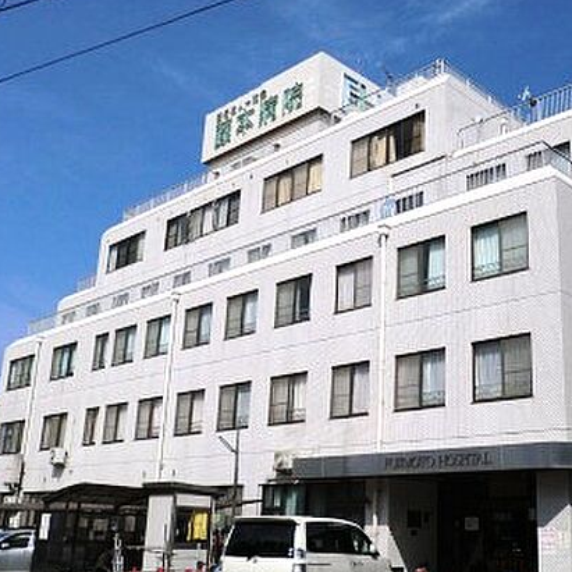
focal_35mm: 44
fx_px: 823
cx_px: 386
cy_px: 295
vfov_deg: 38.3
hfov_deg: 37.9
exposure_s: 1/320
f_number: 8.8
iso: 50
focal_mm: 5.8
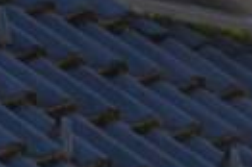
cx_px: 365
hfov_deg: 6.7
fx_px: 2125
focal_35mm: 304
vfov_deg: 4.4
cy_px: -198
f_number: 4.8
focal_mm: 42
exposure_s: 1/200
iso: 100
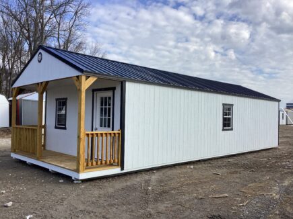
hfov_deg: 58.4
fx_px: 262
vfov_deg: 45.4
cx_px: 146
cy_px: 110
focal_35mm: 31
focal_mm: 3.3
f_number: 2.4
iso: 25
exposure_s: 1/1335
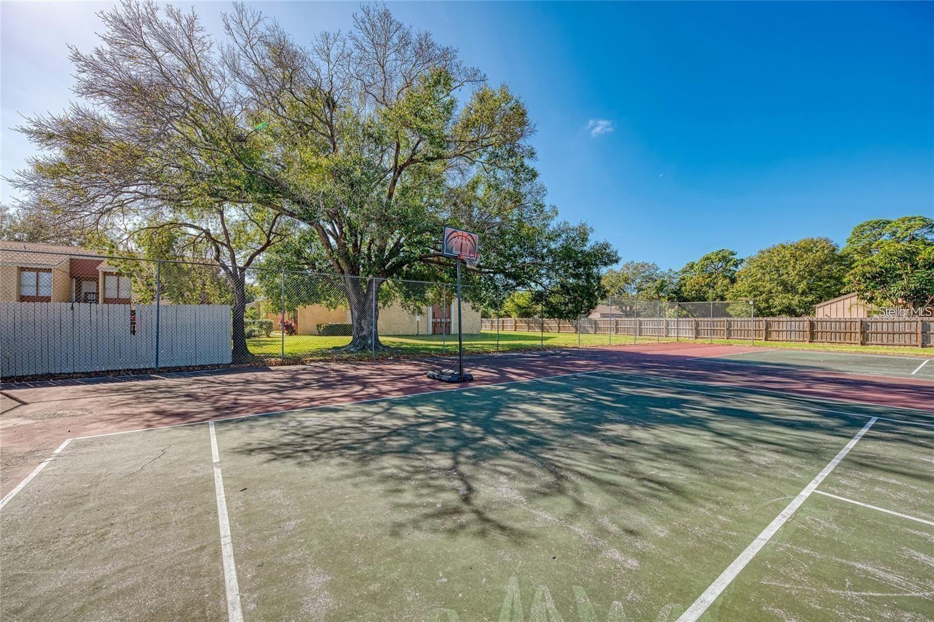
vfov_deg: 81.2
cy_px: 311
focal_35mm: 14
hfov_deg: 104.3
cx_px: 467
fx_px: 363
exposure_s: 1/320
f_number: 7.1
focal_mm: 14
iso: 200
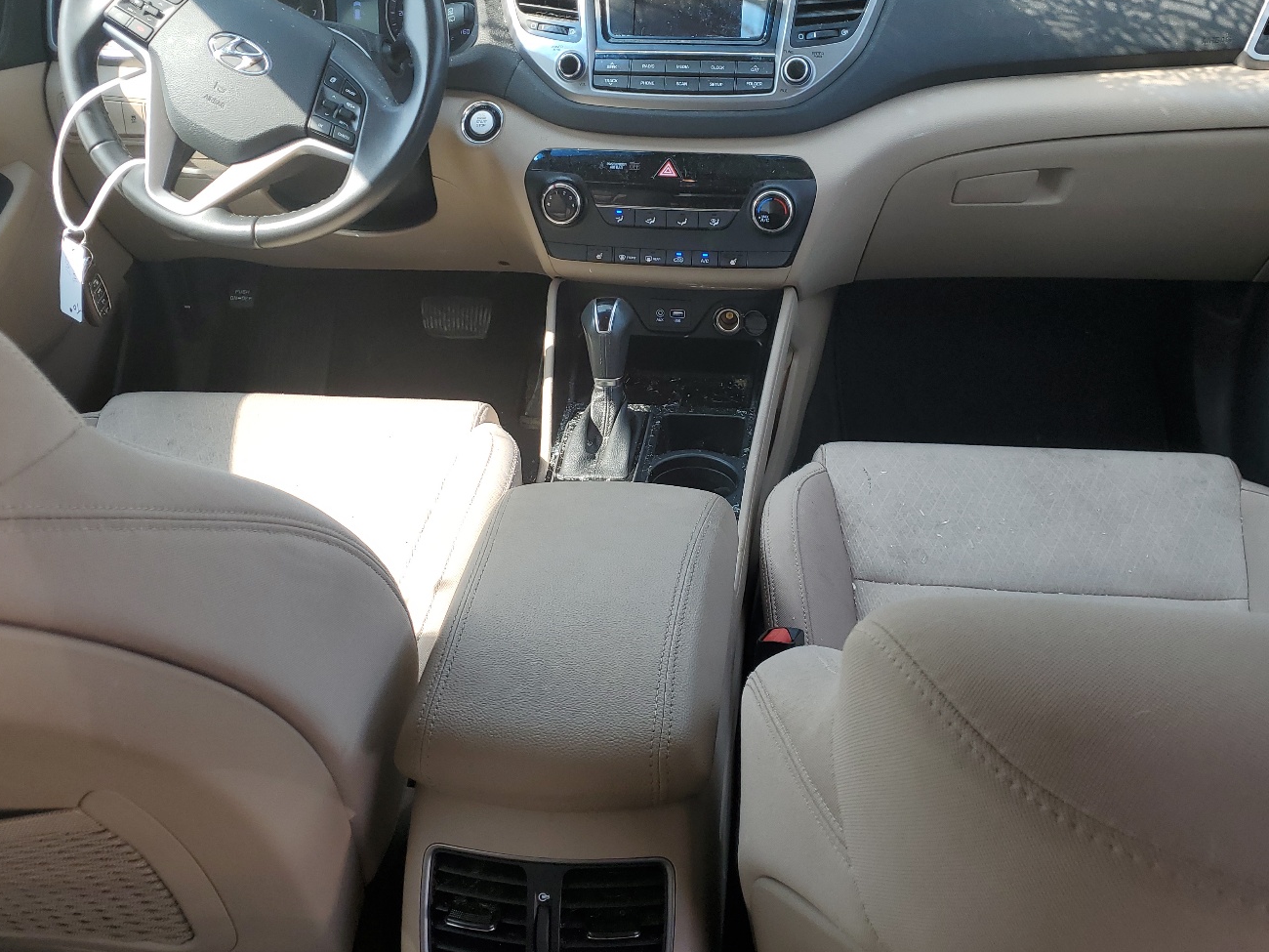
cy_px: 406
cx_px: 675
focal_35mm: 32
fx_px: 1173
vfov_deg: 44.0
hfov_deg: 56.8
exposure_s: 1/435
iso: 50
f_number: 1.5
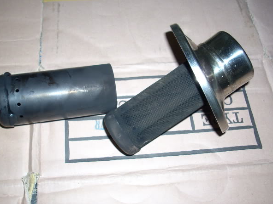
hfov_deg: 46.8
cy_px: 95
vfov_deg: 35.9
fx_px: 315
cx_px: 129
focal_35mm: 40
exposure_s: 1/60
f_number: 2.8
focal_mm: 6.2
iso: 64
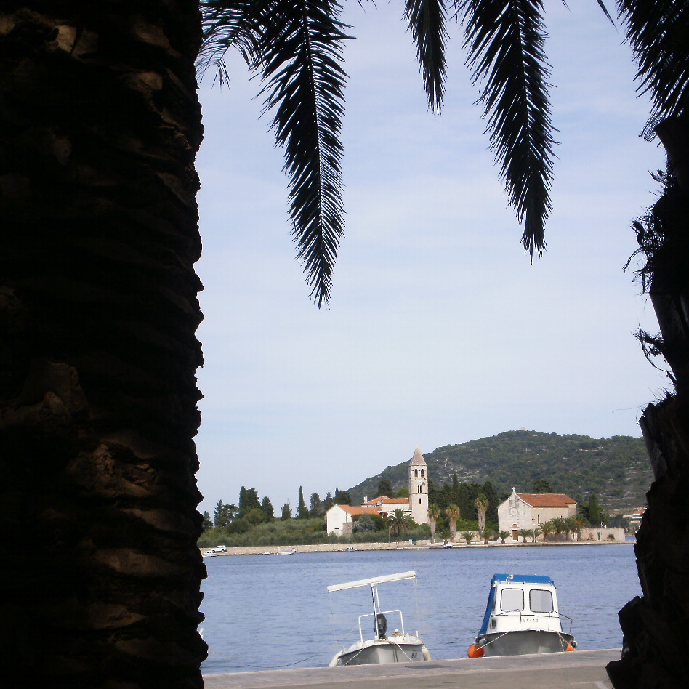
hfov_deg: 23.3
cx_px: 422
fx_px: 1666
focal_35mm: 74
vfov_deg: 23.4
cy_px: 342
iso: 100
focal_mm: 10.3
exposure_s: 1/640
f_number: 5.9
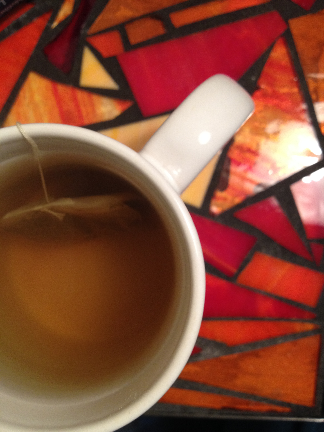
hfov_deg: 40.7
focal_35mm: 35
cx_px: 162
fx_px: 437
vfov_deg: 52.6
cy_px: 216
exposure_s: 1/20
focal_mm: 4.28
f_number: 2.4
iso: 160
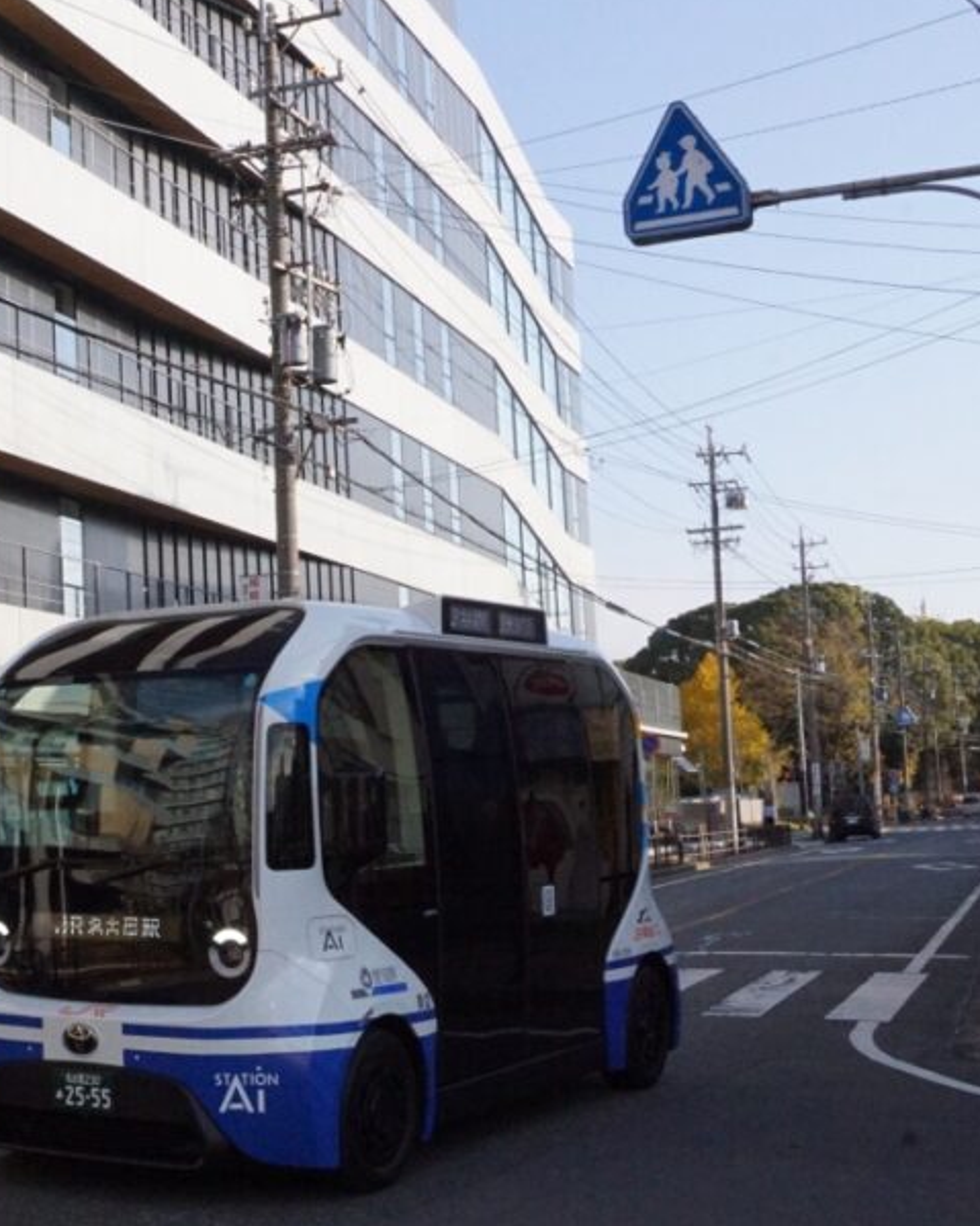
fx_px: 1922
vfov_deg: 35.3
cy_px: 686
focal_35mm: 53
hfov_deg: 27.2
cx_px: 39
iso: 3200
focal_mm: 22
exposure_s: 1/1000
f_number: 18
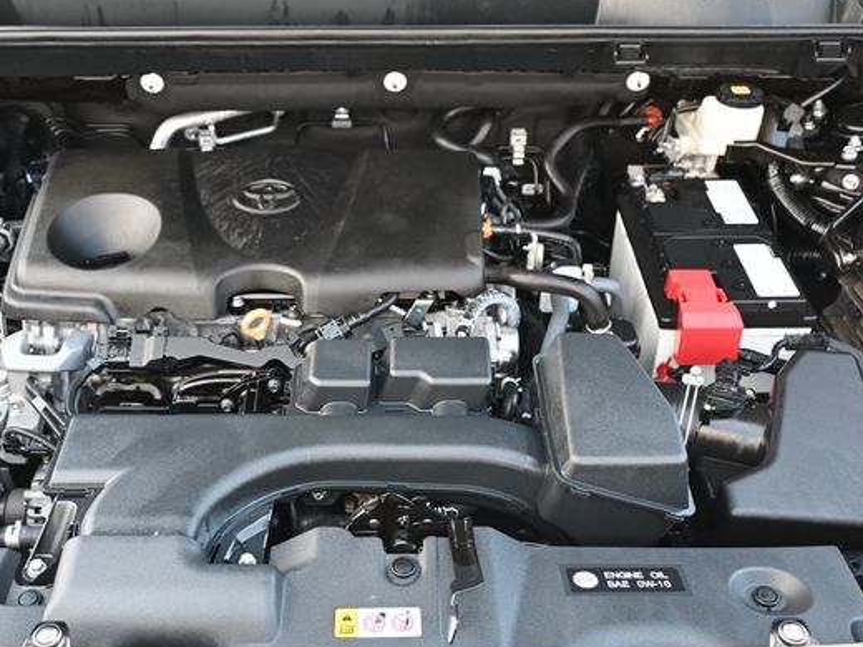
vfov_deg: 36.0
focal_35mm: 40
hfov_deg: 46.9
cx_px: 398
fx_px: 994
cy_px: 348
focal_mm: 22.5
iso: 800
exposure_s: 1/125
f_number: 4
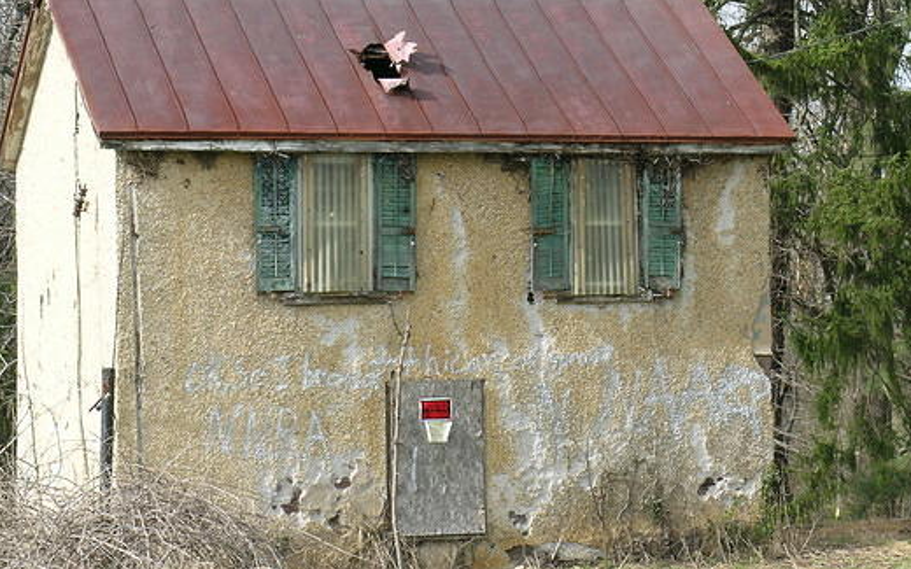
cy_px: 305
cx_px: 445
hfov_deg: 15.7
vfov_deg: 9.9
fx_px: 3302
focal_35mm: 133
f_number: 7
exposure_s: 1/106
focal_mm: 21.1
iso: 50
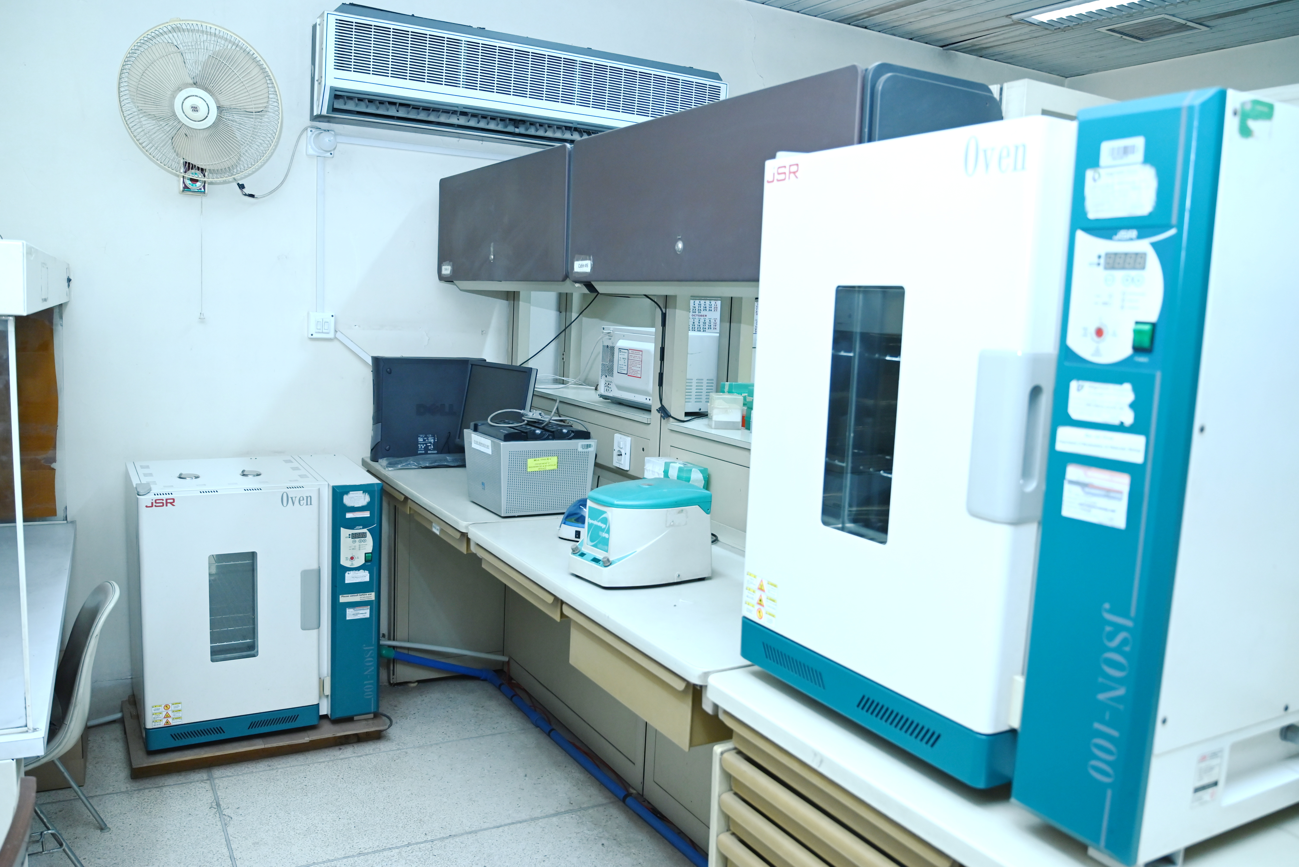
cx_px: 650
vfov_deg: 40.6
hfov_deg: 57.9
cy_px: 434
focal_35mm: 32
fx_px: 1173
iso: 1250
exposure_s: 1/200
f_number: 4
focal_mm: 32.5
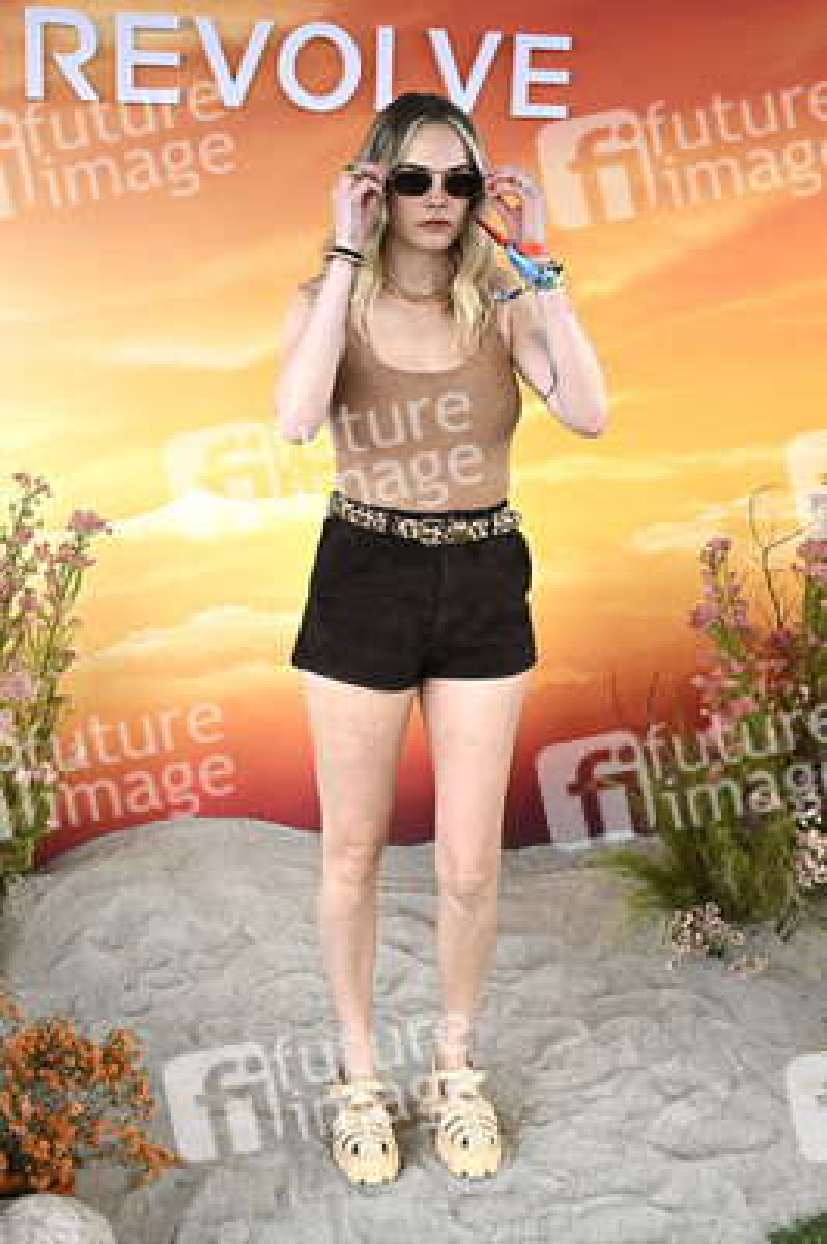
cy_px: 622
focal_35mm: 45
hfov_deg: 29.8
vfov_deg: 43.6
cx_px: 414
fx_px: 1553
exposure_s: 1/250
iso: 1600
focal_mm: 45
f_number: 6.3
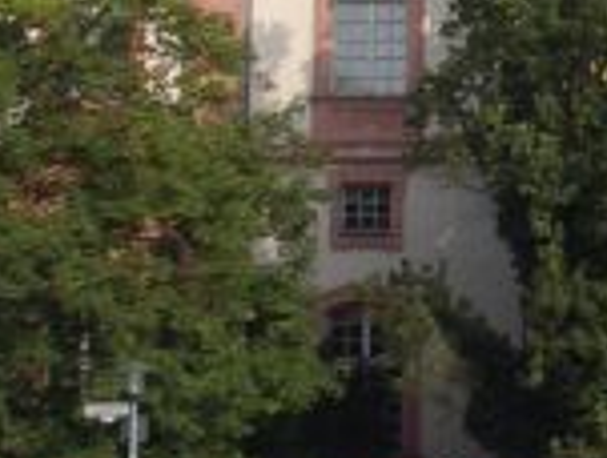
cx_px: 1013
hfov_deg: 10.2
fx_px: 3252
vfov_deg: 8.0
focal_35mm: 185
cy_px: -20
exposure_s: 1/400
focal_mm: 5.8
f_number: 4.3
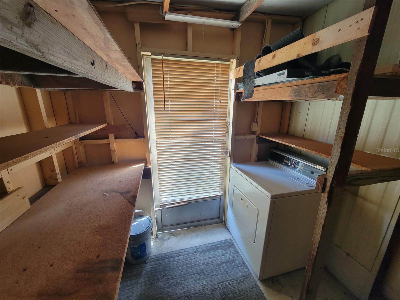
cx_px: 200
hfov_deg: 106.2
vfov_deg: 89.9
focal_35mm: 13
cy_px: 150
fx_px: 150
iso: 200
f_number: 2.2
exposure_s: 1/60
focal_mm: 2.2
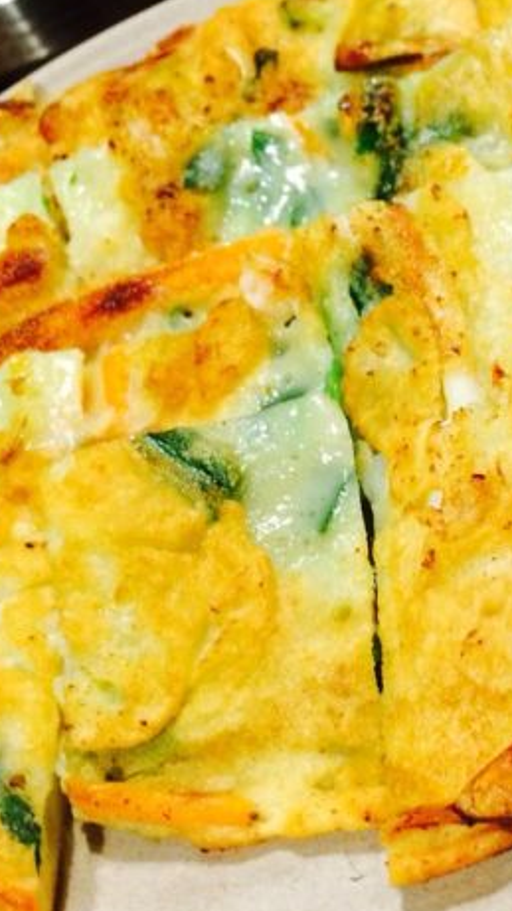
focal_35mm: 48
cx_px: 409
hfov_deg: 24.5
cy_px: 463
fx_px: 1160
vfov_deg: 42.9
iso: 200
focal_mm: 4.15
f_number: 2.2
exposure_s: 1/30
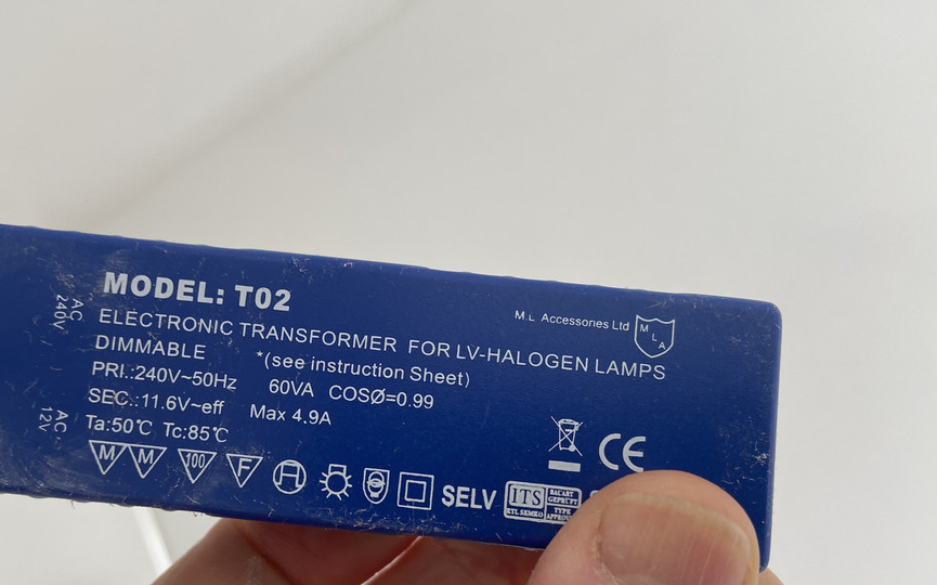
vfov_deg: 37.2
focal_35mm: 34
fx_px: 868
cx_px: 366
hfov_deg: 56.2
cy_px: 325
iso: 40
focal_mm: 4.25
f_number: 1.8
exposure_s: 1/122
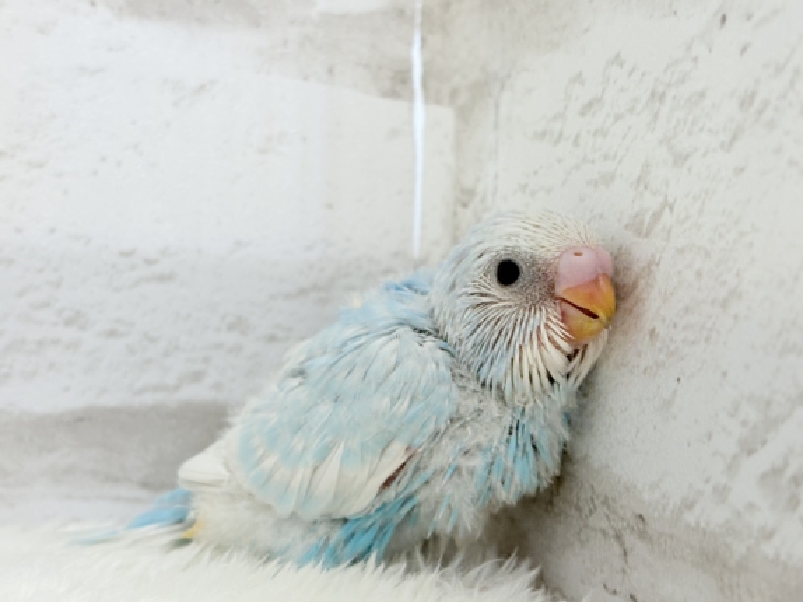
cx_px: 429
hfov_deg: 33.2
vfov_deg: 25.2
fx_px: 1345
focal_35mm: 58
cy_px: 321
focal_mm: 5.96
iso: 100
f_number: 1.6
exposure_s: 1/100
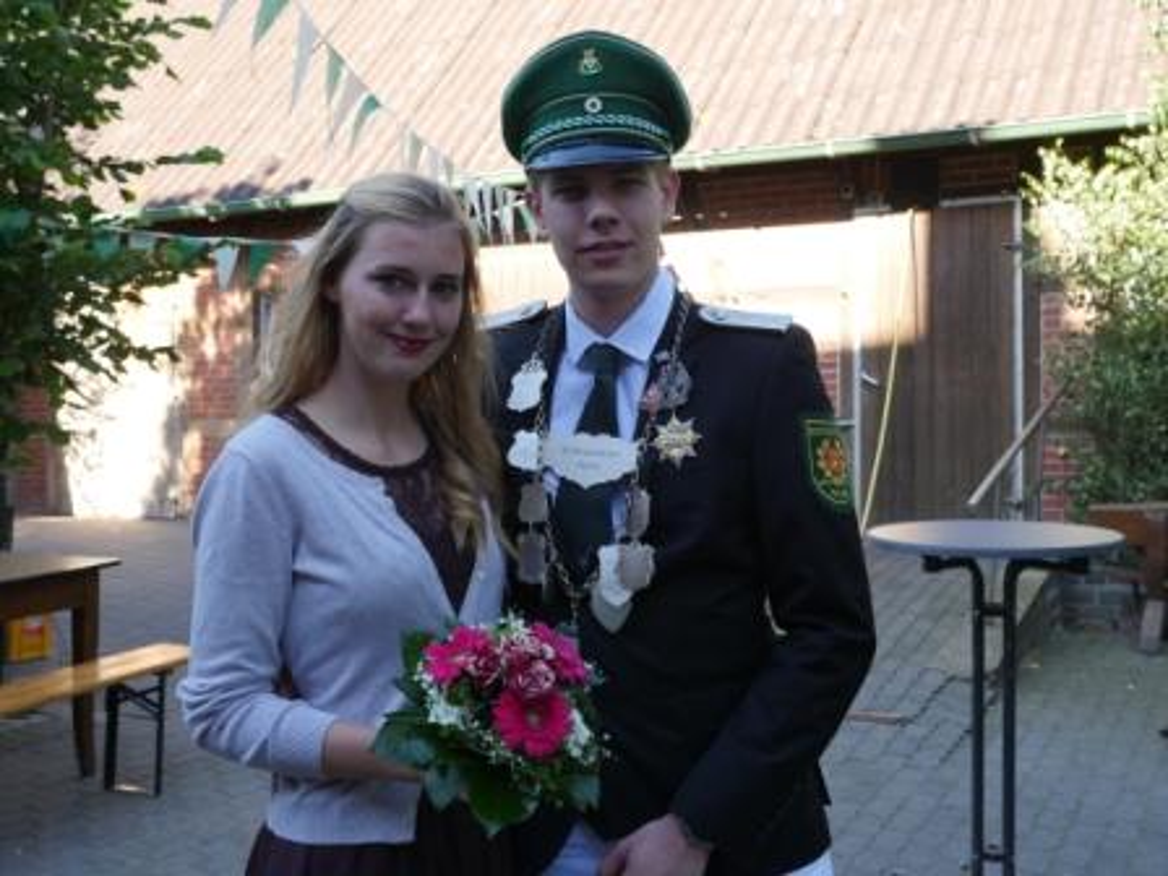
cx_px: 584
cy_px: 438
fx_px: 1485
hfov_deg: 42.9
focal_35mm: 44
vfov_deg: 32.9
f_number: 5.6
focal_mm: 22
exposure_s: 1/125
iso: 400
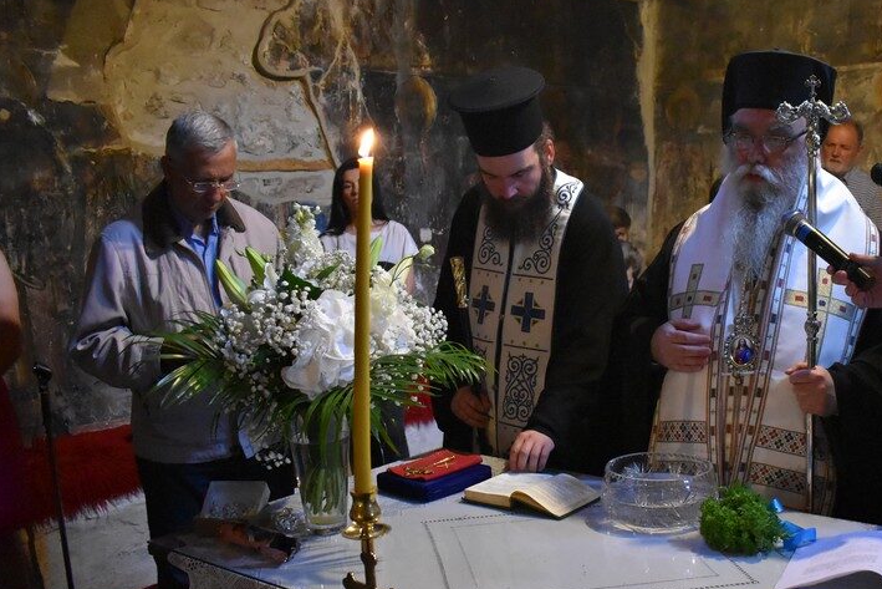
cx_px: 610
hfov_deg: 48.4
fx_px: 956
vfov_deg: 34.0
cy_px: 372
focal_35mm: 39
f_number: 3.5
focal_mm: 18
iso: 6400
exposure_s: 1/60
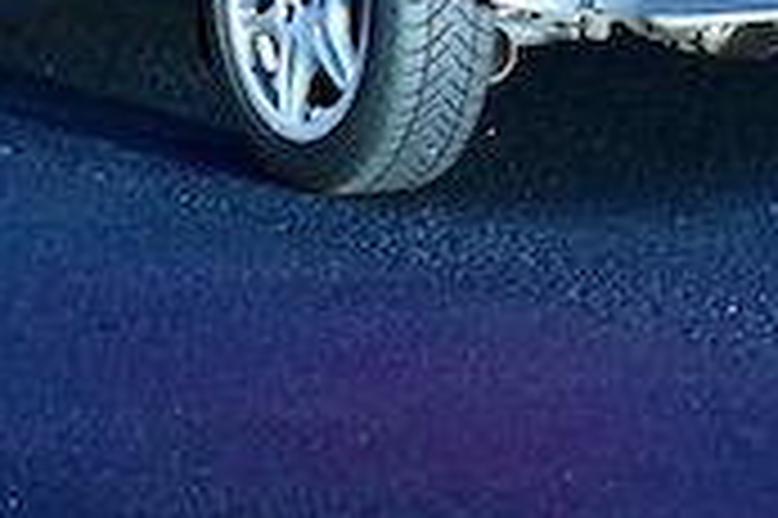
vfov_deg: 3.7
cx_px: 139
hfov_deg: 5.6
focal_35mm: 368
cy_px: -824
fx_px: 7945
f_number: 2.8
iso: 2500
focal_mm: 62
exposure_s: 1/160
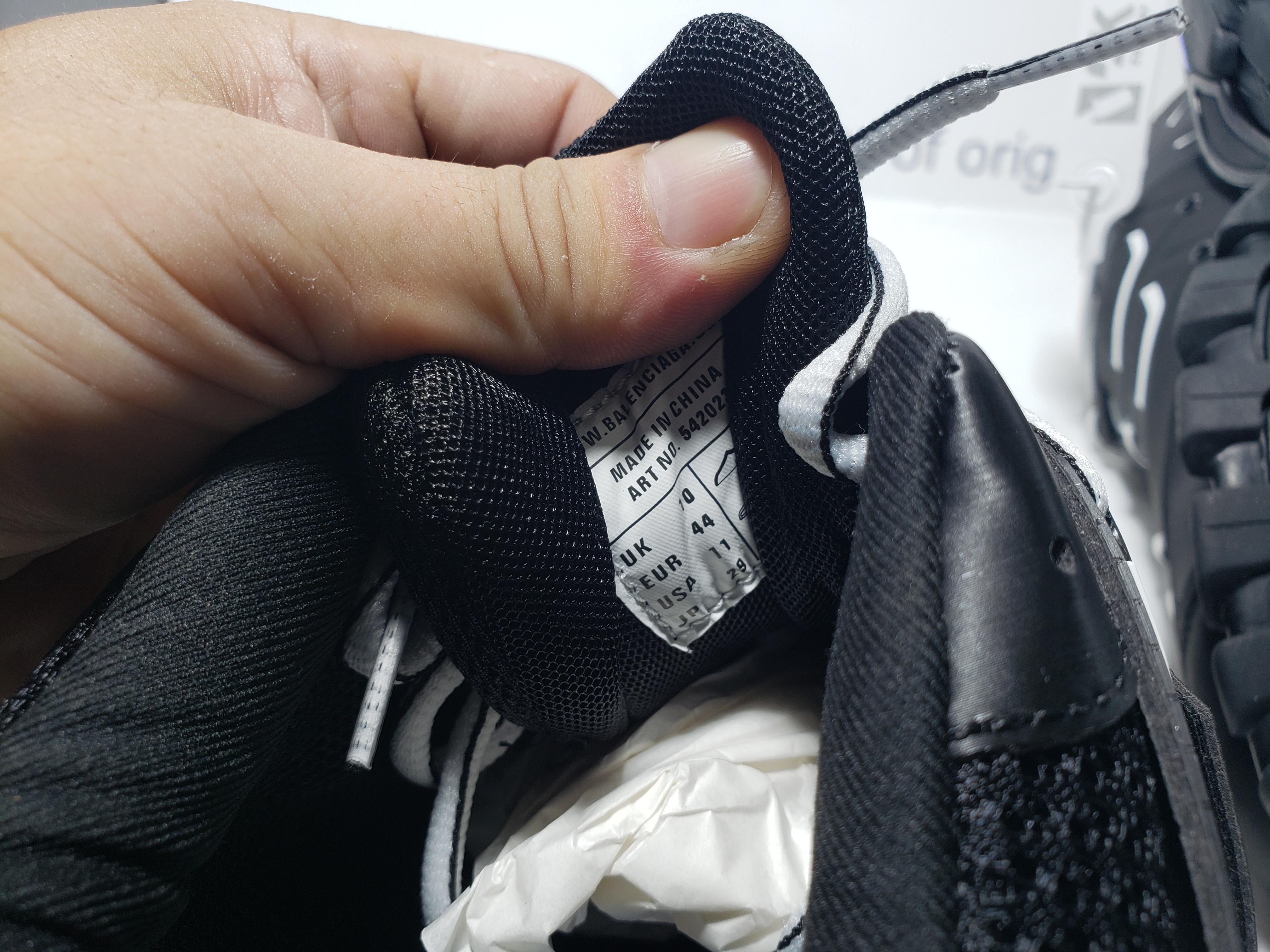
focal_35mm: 26
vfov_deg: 53.1
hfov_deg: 67.3
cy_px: 476
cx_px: 635
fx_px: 954
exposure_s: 1/100
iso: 50
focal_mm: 4.3
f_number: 2.4
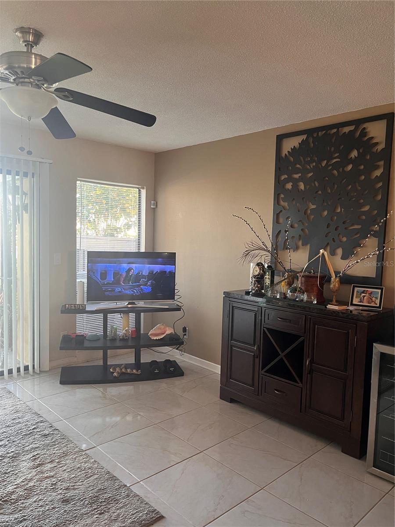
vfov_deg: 67.3
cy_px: 264
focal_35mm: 26
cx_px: 198
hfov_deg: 53.1
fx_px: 396
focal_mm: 5.1
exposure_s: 1/60
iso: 250
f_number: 1.6
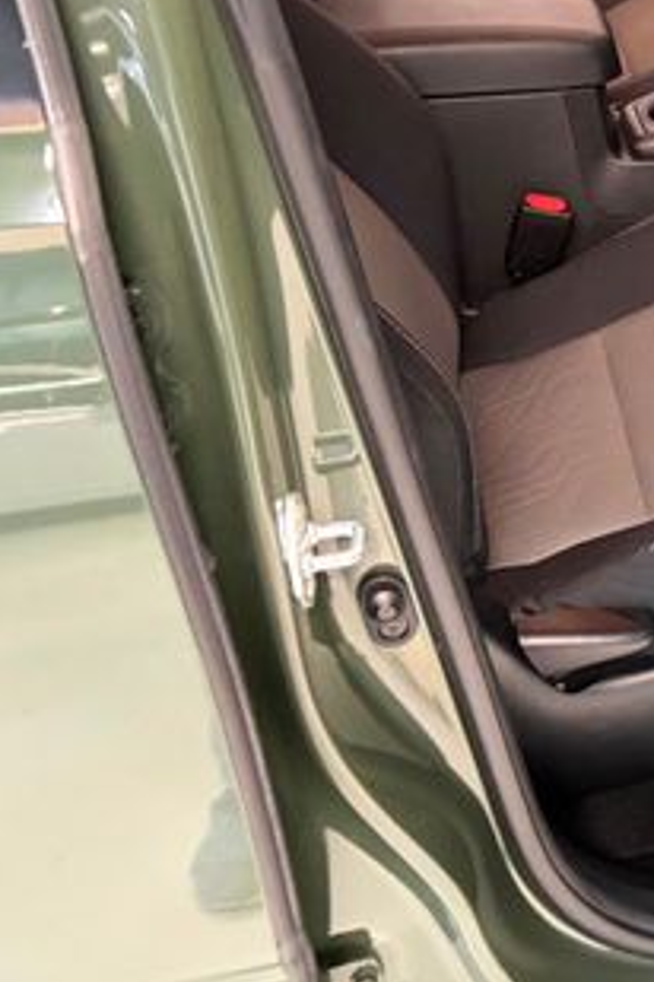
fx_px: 1526
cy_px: 226
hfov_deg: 21.3
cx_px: 911
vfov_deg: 34.7
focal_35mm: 56
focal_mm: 5.96
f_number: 1.6
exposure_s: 1/30
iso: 640
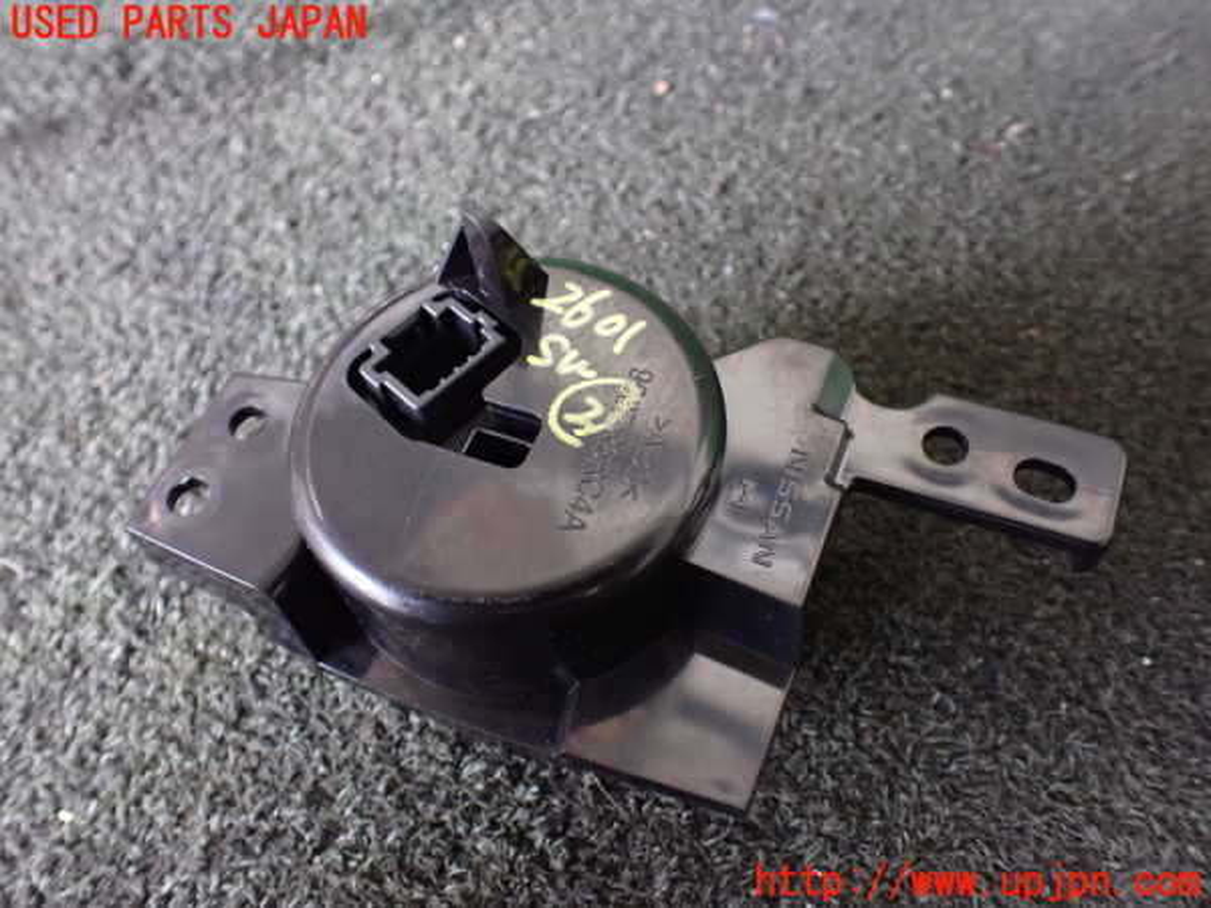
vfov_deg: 46.8
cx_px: 606
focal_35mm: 30
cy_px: 454
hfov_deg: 60.0
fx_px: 1050
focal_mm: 5.4
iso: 1250
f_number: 2.3
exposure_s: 1/30
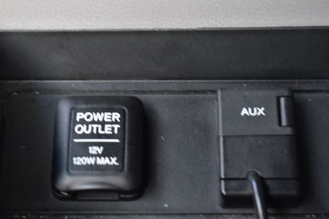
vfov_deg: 16.5
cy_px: 110
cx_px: 164
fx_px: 754
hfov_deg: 24.6
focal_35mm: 82
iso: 1600
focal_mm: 55
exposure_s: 1/15
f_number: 6.3
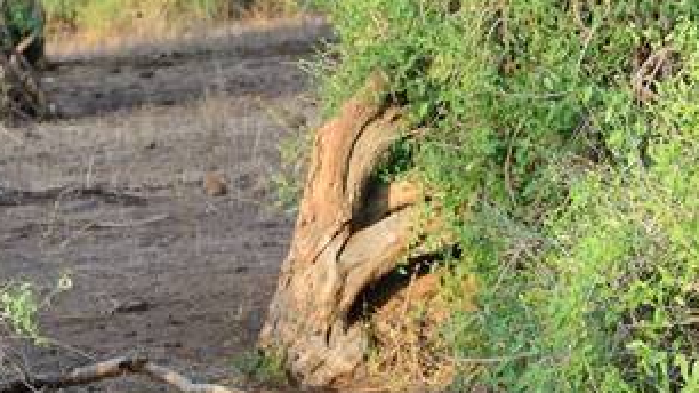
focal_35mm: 287
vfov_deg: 4.2
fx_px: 5319
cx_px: 201
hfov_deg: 7.5
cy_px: 364
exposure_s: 1/500
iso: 640
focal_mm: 80
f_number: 4.5
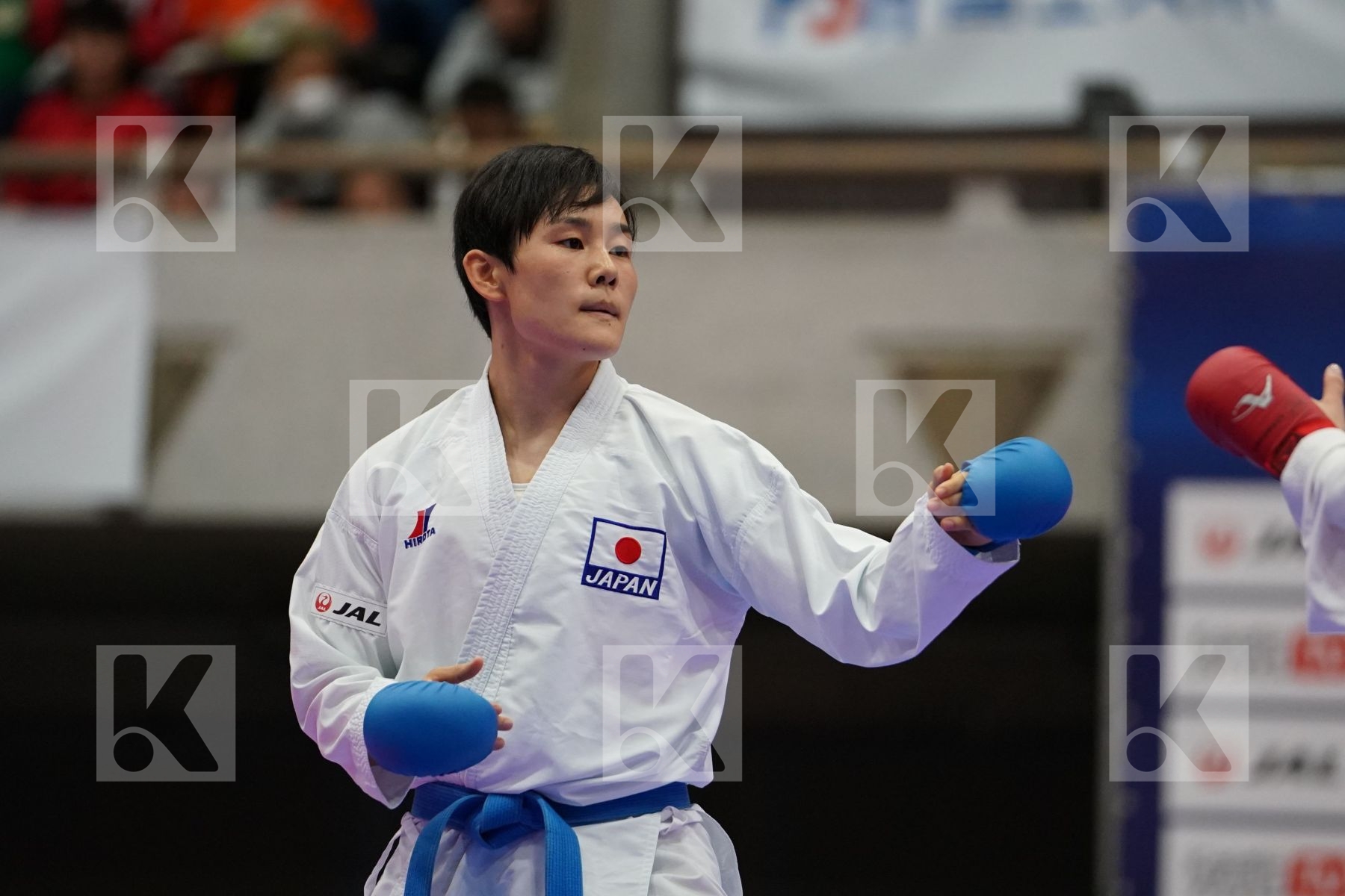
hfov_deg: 6.9
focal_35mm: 300
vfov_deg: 4.6
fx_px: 11207
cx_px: 672
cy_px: 448
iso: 3200
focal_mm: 200
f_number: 2.8
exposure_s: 1/1000
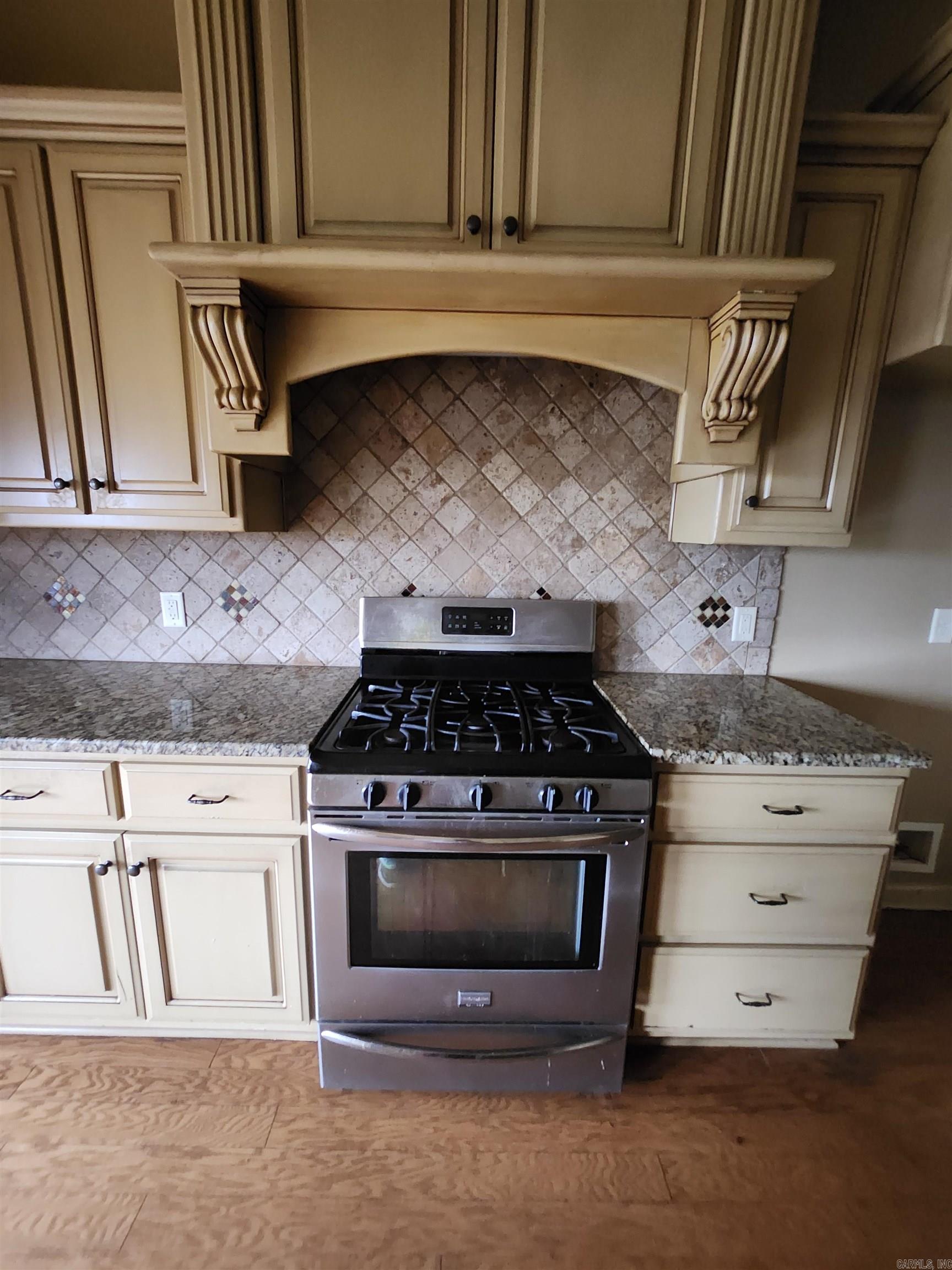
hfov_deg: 89.9
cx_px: 476
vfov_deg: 106.2
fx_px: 477
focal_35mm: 13
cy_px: 635
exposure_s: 1/24
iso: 1250
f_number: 2.2
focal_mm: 1.74
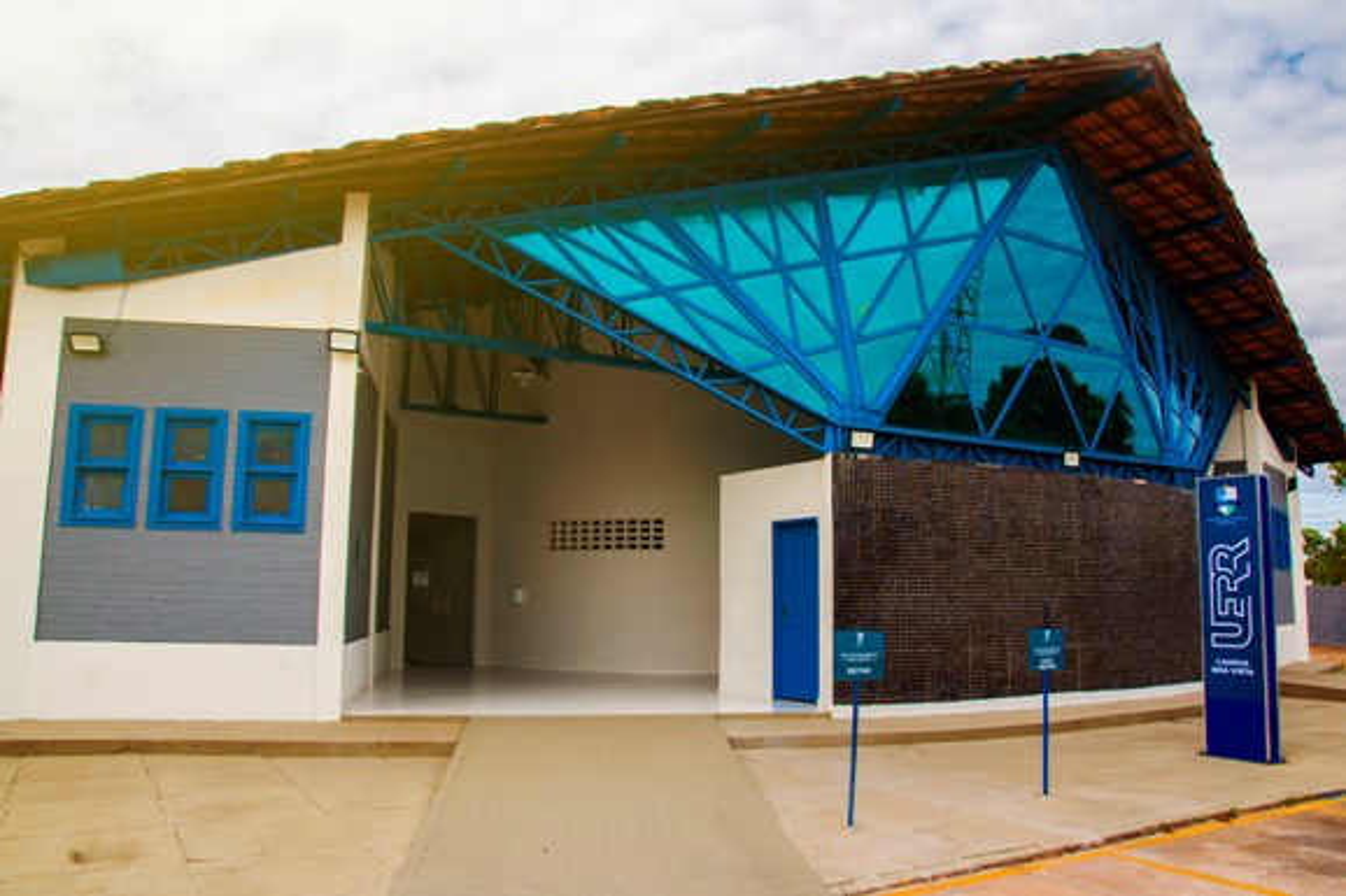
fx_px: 1009
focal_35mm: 27
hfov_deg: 67.4
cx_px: 673
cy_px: 448
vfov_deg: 47.9
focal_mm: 18
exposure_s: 1/160
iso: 200
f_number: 13
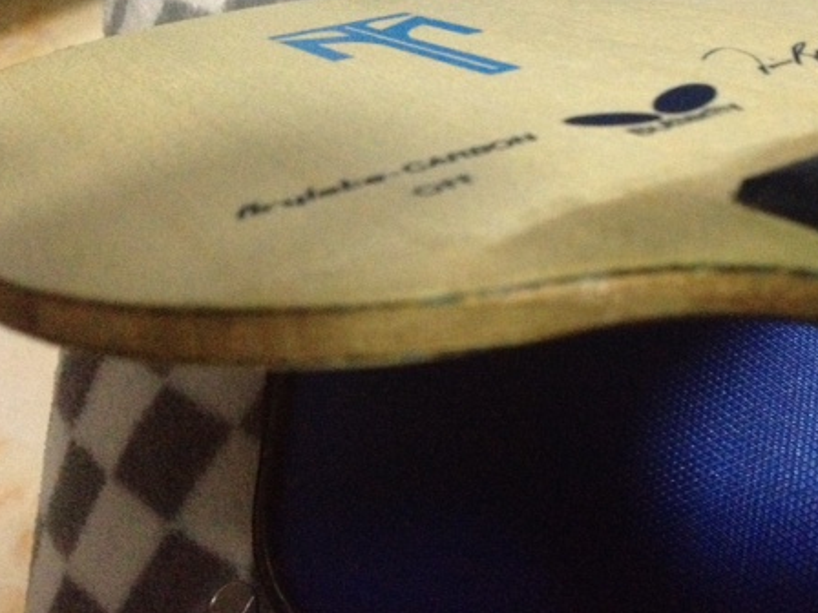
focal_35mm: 50
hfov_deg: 37.7
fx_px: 1182
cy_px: 234
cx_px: 550
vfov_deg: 29.0
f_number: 2.4
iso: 800
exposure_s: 1/17
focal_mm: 4.28
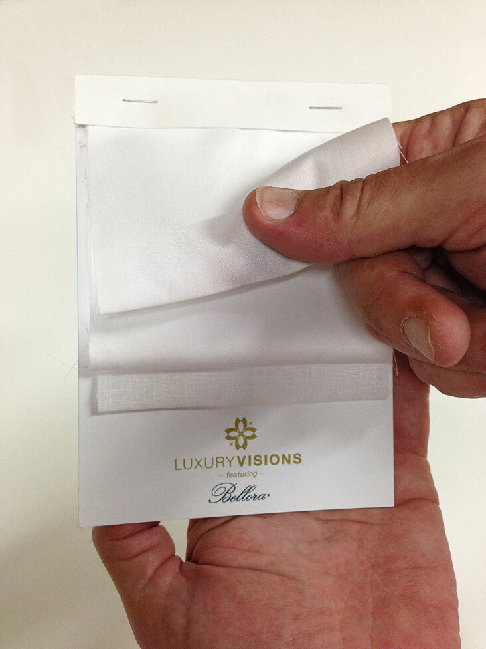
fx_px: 618
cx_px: 243
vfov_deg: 55.4
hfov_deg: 42.9
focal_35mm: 33
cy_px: 324
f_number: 2.4
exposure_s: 1/20
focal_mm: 4.13
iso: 100
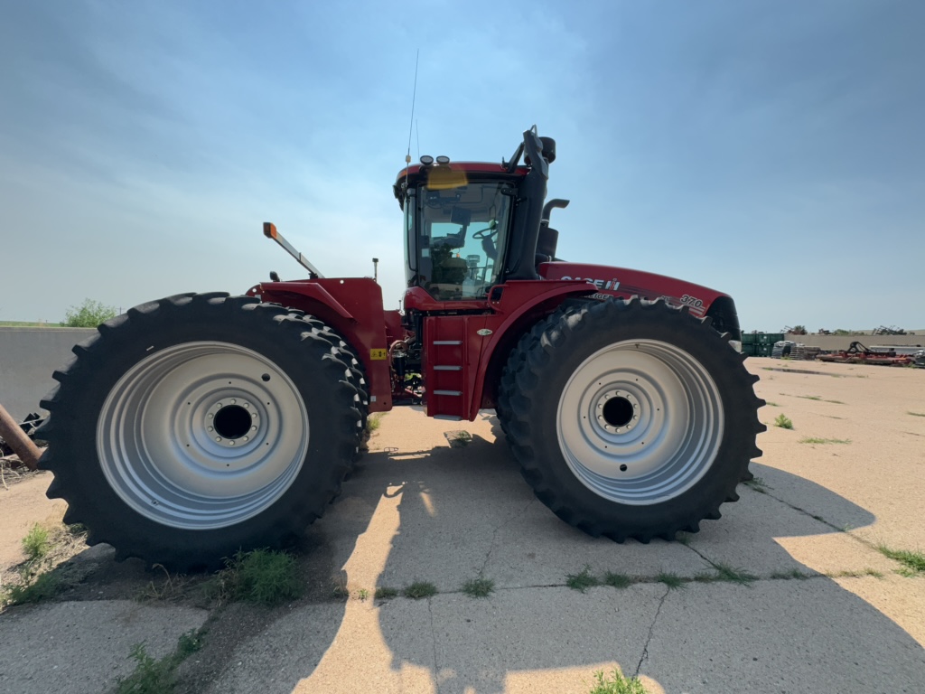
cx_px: 462
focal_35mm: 14
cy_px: 347
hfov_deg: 102.1
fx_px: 374
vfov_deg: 85.7
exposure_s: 1/1770
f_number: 2.2
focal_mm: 2.22
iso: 40
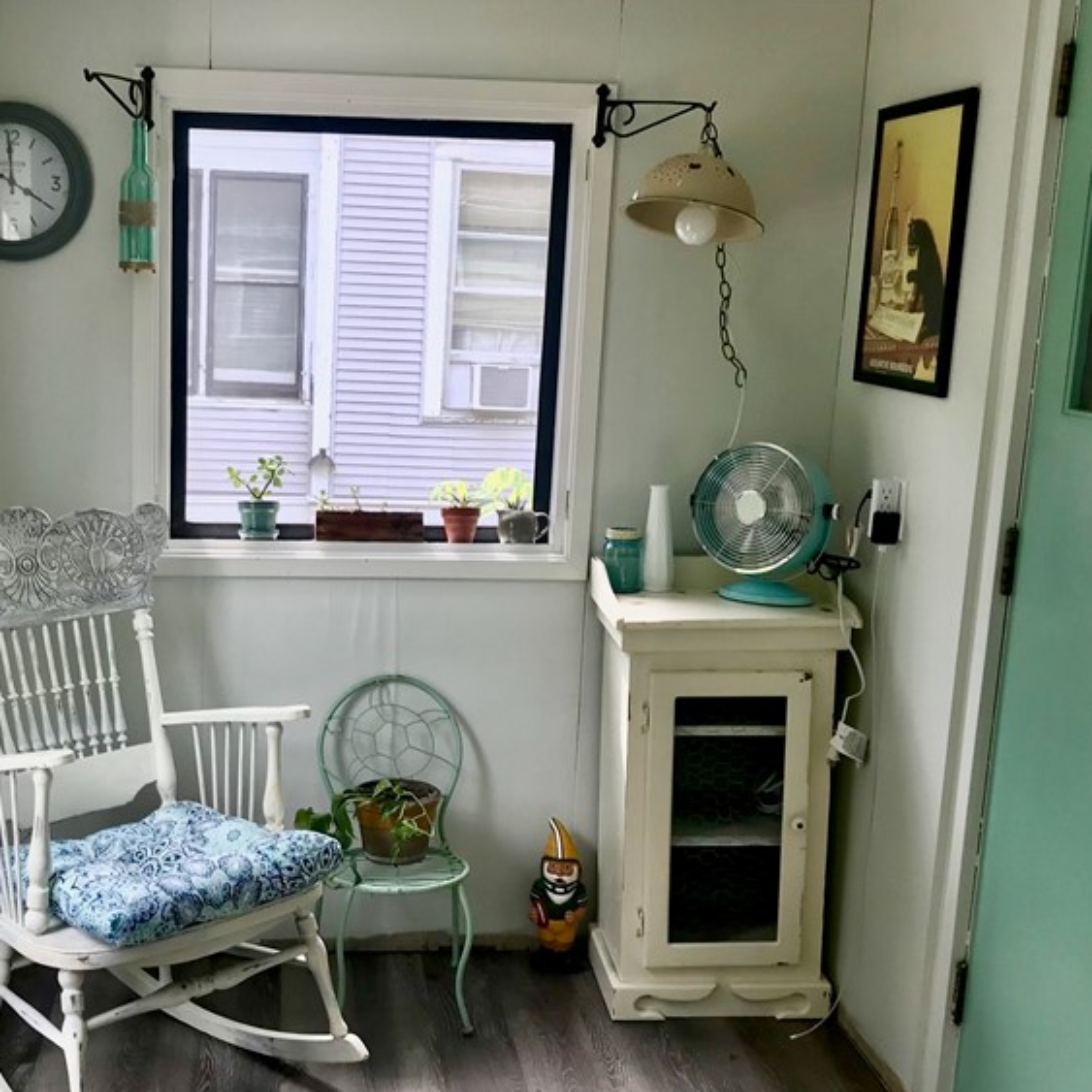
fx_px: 1606
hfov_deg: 37.4
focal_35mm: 45
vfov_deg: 37.5
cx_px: 436
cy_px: 584
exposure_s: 1/120
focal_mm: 3.99
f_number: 1.8
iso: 25
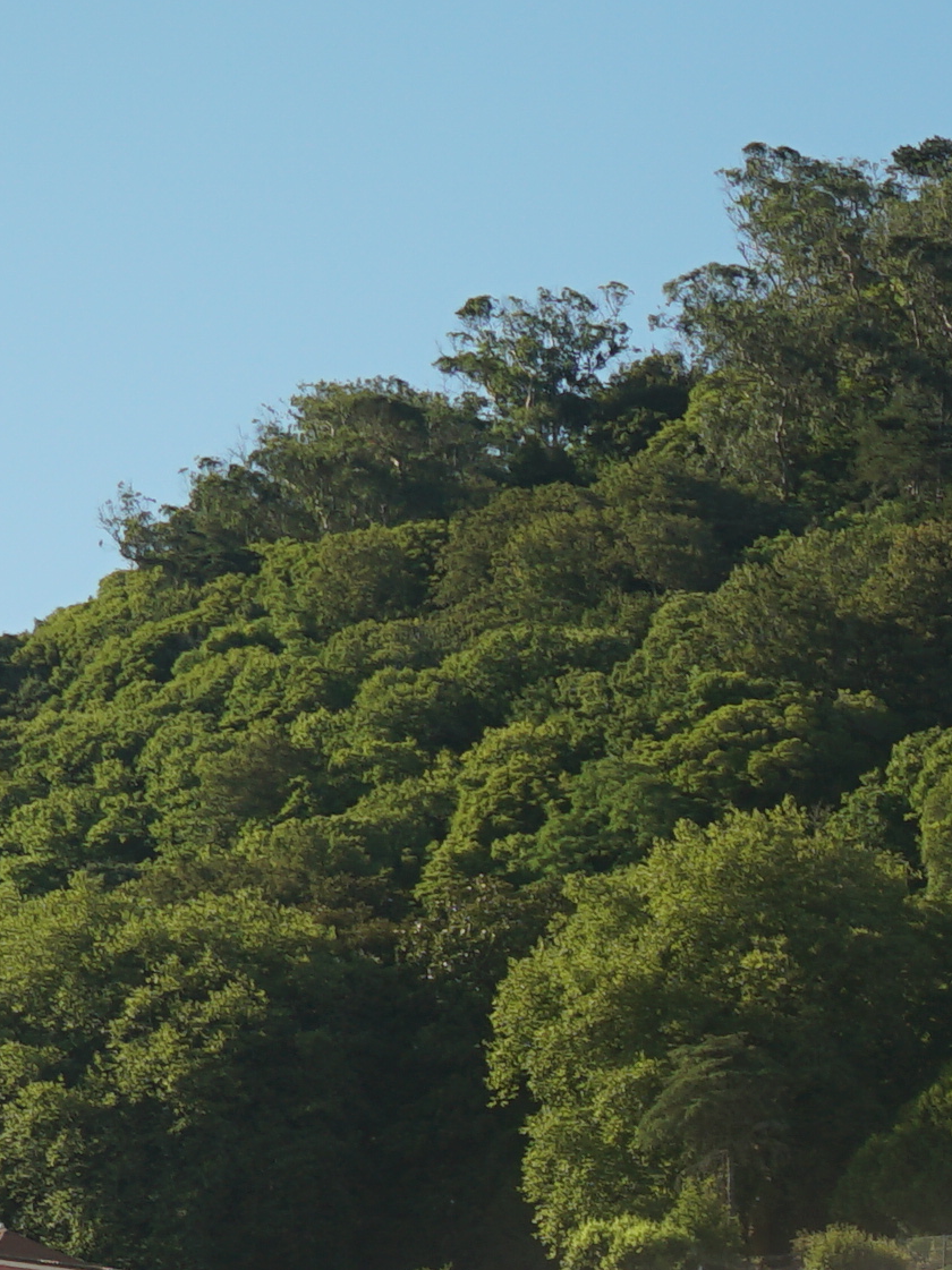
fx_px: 5100
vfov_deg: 13.5
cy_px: 1830
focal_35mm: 139
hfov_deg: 9.3
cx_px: 2473
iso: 100
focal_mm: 18
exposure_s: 1/250
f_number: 4
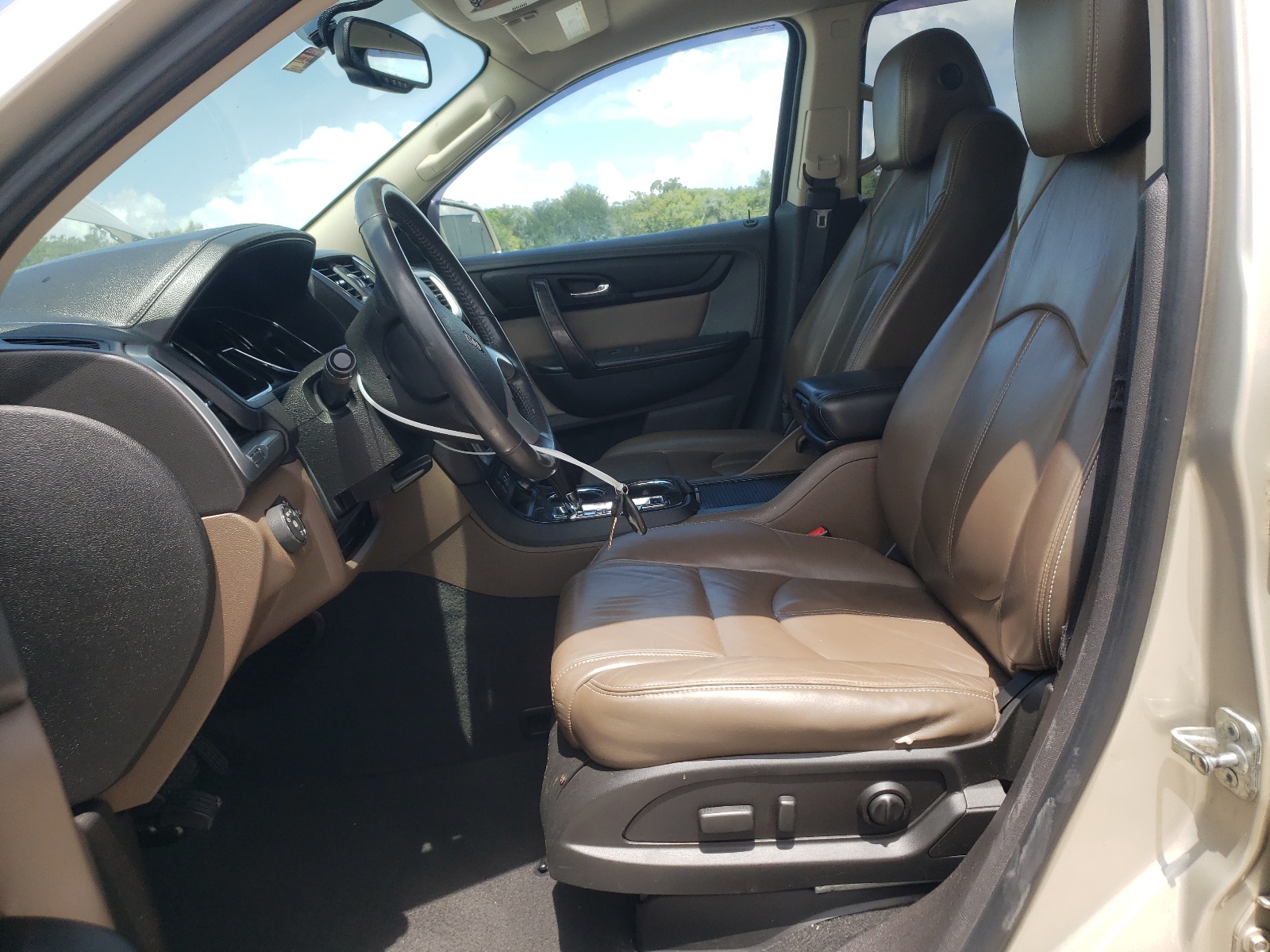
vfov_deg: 53.1
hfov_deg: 67.3
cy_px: 476
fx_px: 954
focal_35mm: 26
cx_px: 635
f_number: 1.5
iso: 50
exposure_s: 1/833
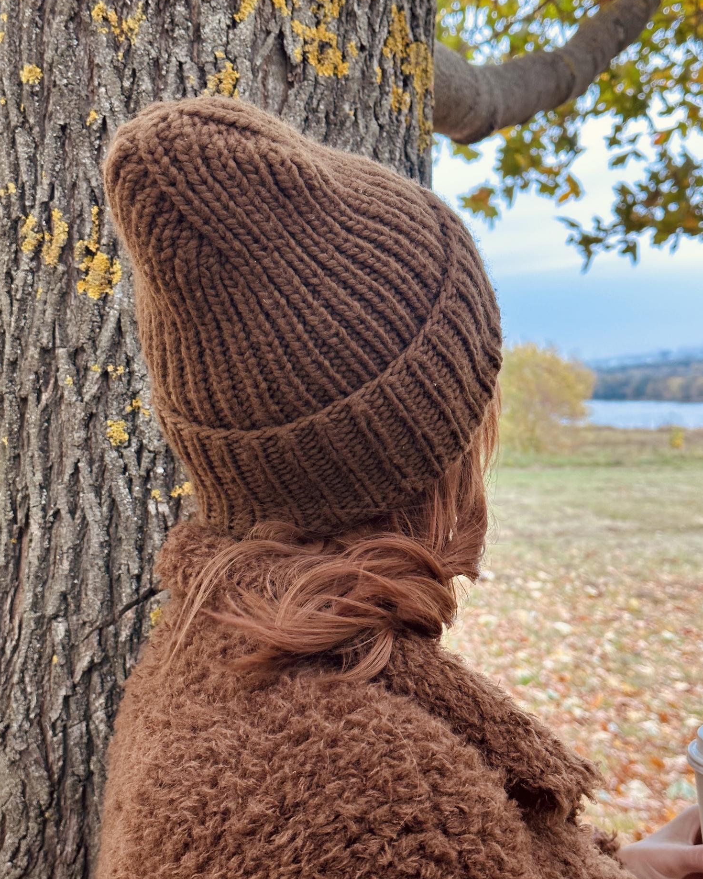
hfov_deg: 29.7
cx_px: 357
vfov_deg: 36.7
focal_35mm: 51
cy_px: 449
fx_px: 1326
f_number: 1.78
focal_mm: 6.86
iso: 100
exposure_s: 1/60
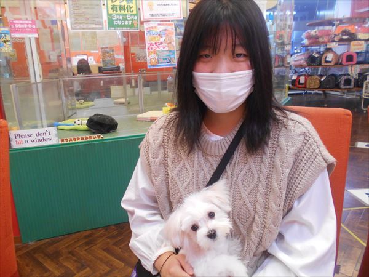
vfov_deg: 53.1
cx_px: 184
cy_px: 138
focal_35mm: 26
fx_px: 277
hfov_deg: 67.3
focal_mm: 4.6
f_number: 3.2
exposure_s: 1/30
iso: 220
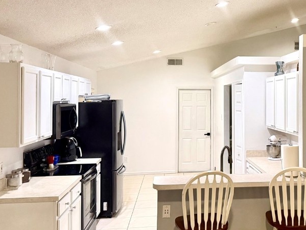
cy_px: 93
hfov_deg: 44.4
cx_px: 224
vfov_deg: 35.1
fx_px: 363
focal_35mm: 41
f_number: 1.78
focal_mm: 6.76
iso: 400
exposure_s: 1/60
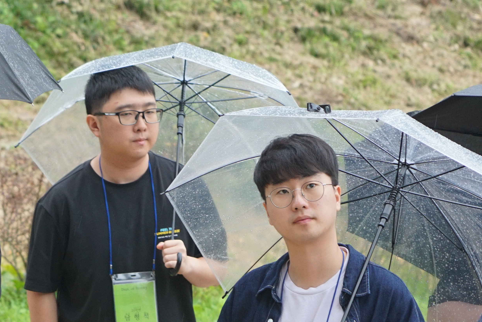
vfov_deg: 5.4
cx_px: 162
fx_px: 3414
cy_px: 379
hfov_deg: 8.1
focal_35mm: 255
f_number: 4
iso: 320
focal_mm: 70
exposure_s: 1/160
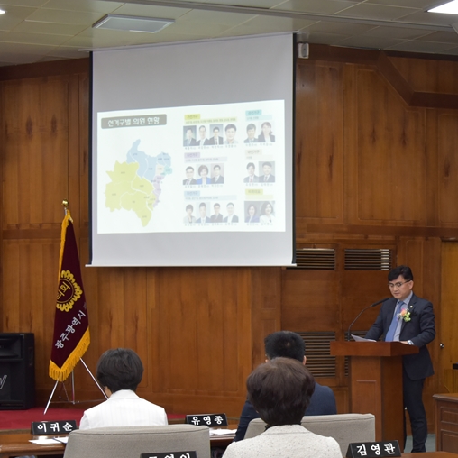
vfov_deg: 19.9
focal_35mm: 87
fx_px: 1302
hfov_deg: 19.6
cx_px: 393
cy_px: 292
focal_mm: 52
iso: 2000
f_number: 8
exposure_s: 1/60
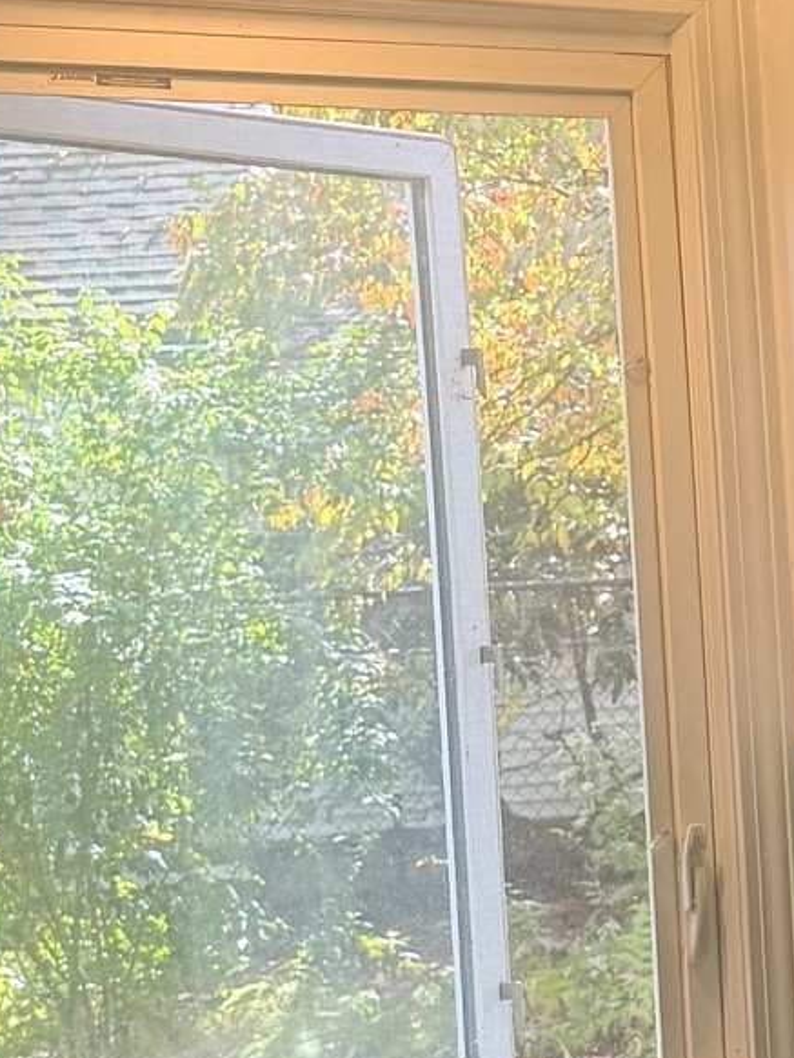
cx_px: 1166
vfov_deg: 20.6
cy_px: 562
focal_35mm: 95
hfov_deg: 14.6
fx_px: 2903
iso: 200
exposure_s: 1/120
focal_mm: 6.76
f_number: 1.78
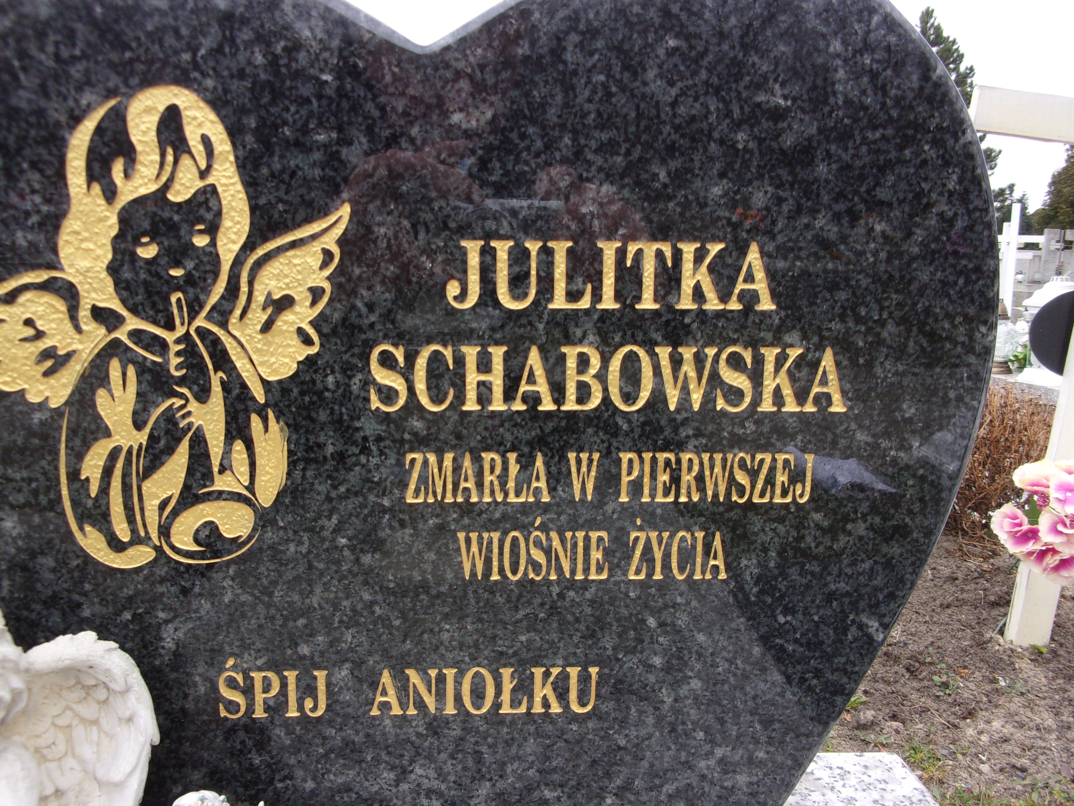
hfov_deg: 63.4
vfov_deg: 49.7
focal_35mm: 28
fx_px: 869
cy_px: 403
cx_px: 537
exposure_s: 1/140
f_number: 3.9
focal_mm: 5.1
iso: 80
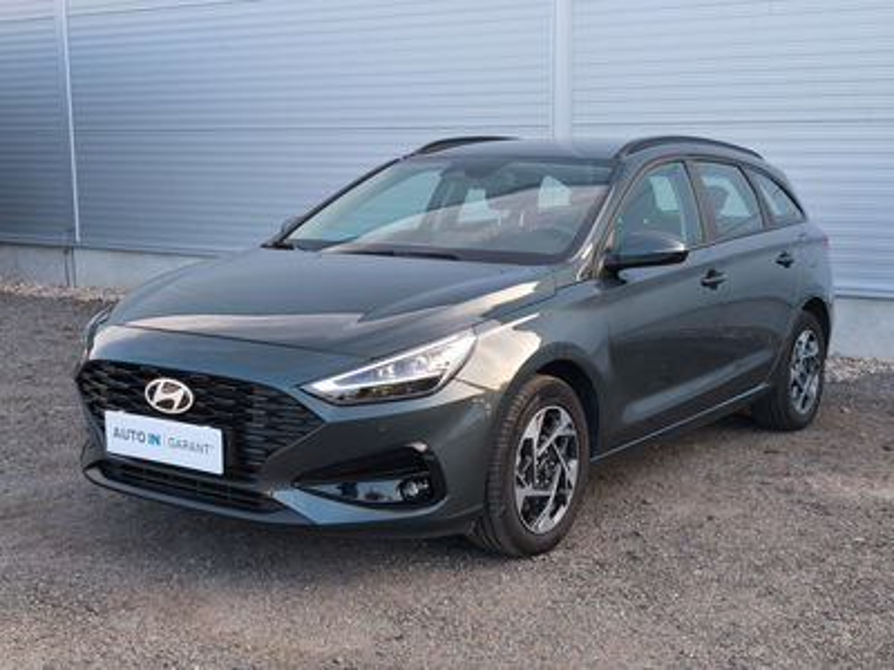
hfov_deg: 41.2
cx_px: 447
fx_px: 1188
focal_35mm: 46
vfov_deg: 31.5
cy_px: 335
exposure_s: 1/219
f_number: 1.6
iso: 50
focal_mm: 6.57
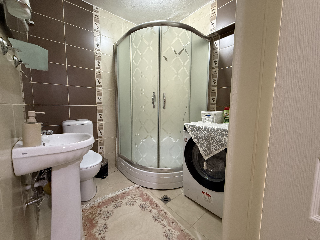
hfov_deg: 102.1
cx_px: 160
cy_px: 120
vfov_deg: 85.7
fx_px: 129
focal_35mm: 14
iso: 500
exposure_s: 1/50
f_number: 2.2
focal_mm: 2.22
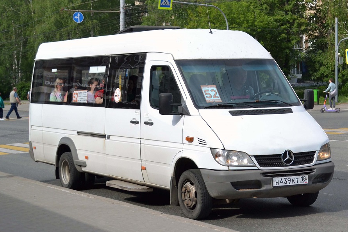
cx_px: 244
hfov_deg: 23.0
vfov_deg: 15.5
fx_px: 849
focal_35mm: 88
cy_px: 75
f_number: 5.6
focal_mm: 35
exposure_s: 1/1600
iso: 400
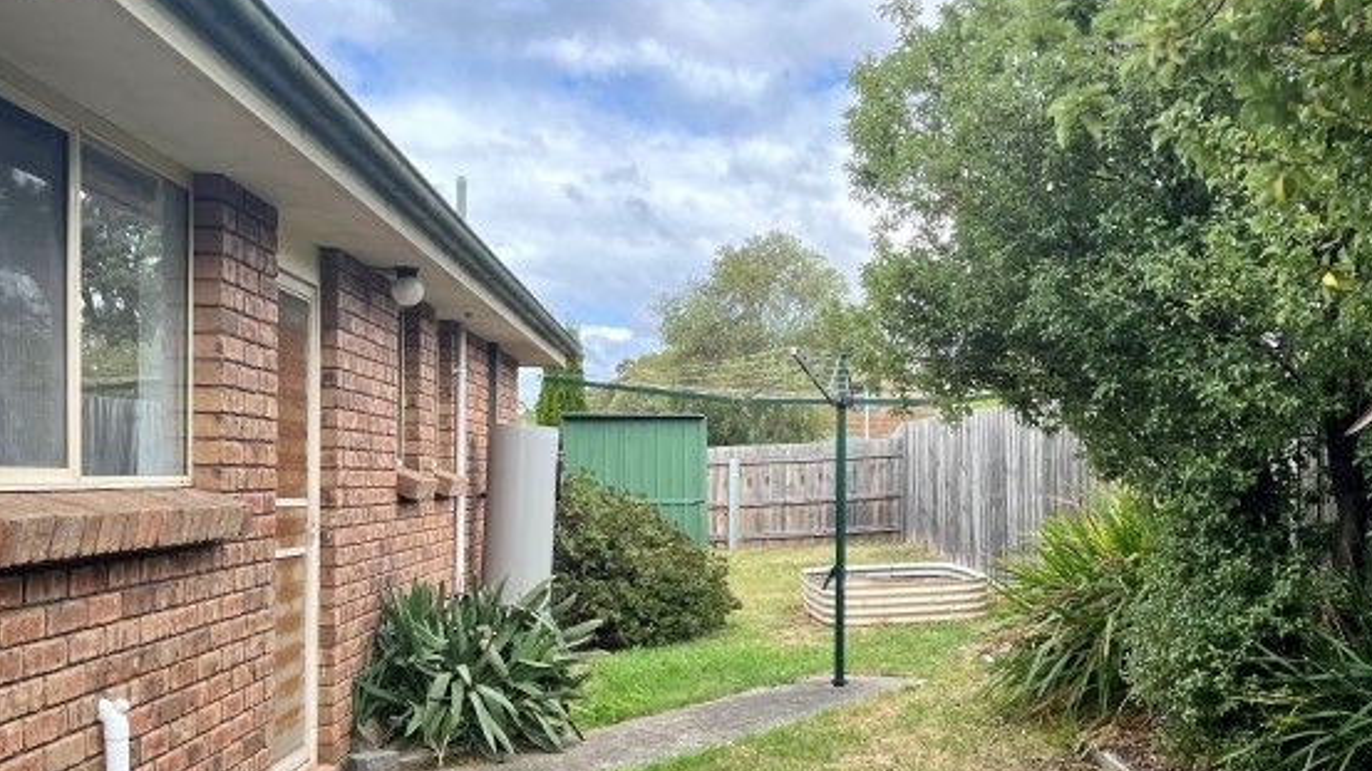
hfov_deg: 49.3
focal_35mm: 41
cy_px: 508
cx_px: 769
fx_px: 1492
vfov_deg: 28.8
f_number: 1.5
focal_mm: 5.7
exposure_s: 1/924
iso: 50
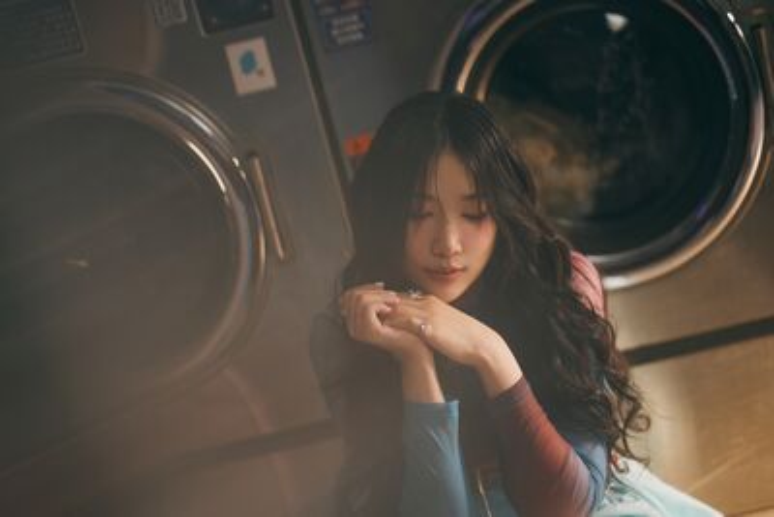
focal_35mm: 85
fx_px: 1828
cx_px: 387
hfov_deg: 23.9
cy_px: 258
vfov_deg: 16.1
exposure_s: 1/250
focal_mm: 85
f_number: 1.8
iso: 400
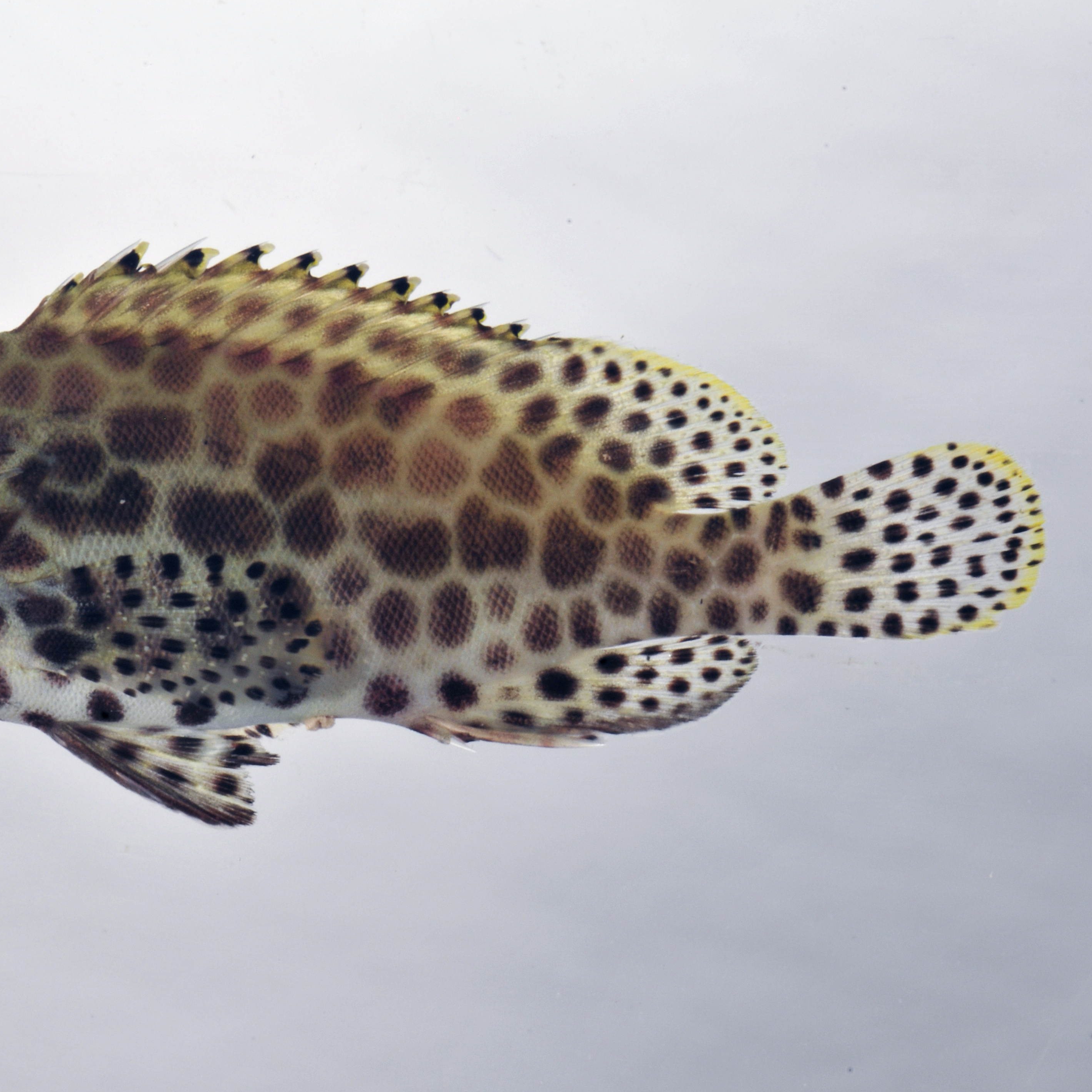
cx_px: 283
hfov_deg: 8.7
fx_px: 7197
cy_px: 545
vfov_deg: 8.7
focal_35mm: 202
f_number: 36
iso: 200
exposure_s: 1/60
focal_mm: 105
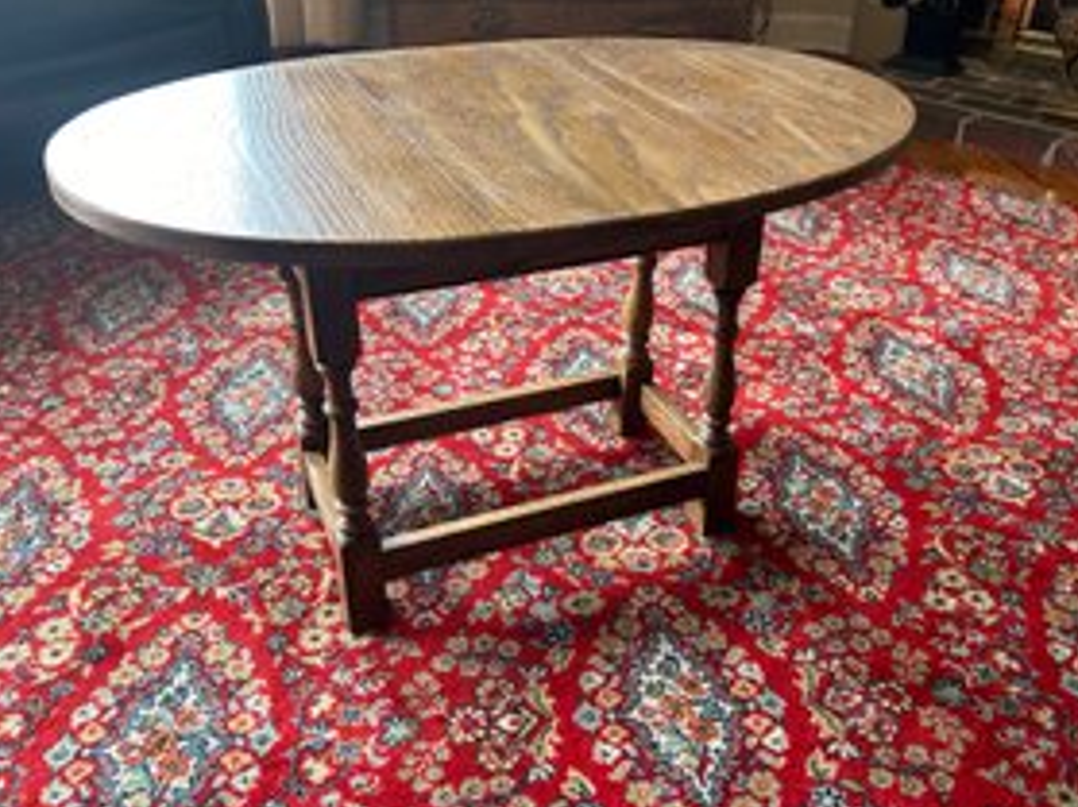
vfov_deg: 44.1
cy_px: 388
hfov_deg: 56.8
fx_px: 996
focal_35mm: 32
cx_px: 535
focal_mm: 5.7
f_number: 1.5
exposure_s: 1/60
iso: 125
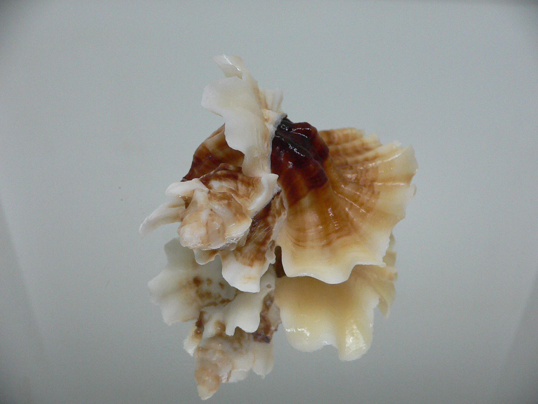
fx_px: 544
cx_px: 269
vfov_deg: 40.7
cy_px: 202
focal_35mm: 35
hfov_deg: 52.6
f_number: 2.8
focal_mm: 4.6
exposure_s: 1/60
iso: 200
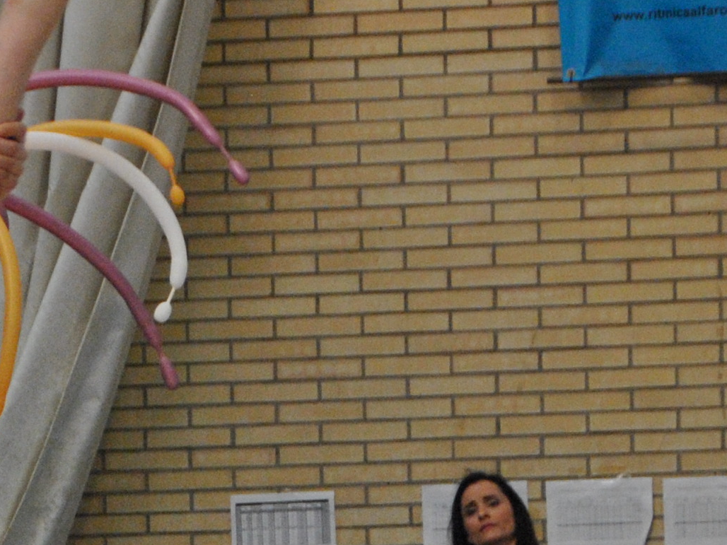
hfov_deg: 4.9
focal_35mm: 408
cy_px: 638
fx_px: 8565
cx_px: -30
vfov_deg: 3.6
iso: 800
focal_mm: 75
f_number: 5.3
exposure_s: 1/320
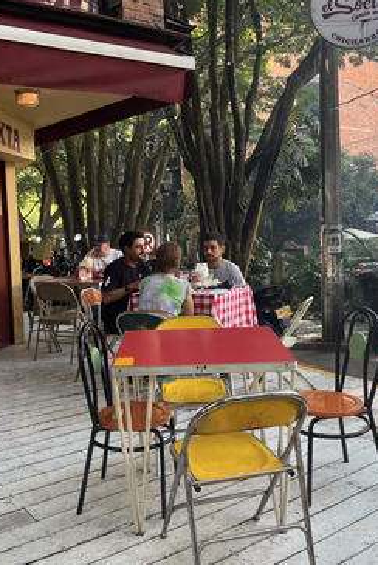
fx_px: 582
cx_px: 166
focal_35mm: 37
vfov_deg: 51.8
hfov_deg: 36.0
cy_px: 278
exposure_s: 1/152
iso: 40
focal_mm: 5.1
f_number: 1.6
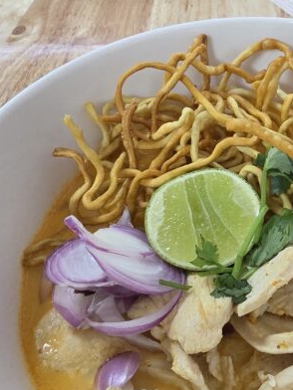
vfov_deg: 53.7
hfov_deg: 39.5
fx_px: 384
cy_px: 161
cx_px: 250
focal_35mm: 34
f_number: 2.2
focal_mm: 2.2
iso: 400
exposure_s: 1/50
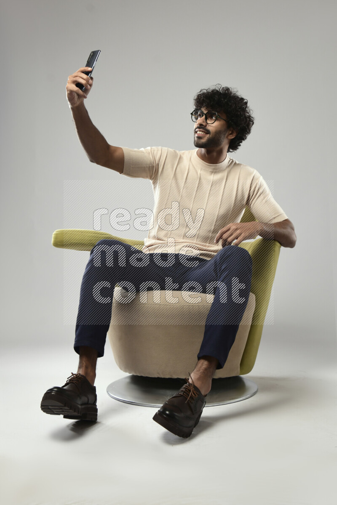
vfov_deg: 50.7
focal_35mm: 38
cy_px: 252
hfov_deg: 35.1
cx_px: 168
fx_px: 534
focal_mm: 38
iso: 400
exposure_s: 1/125
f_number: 5.6
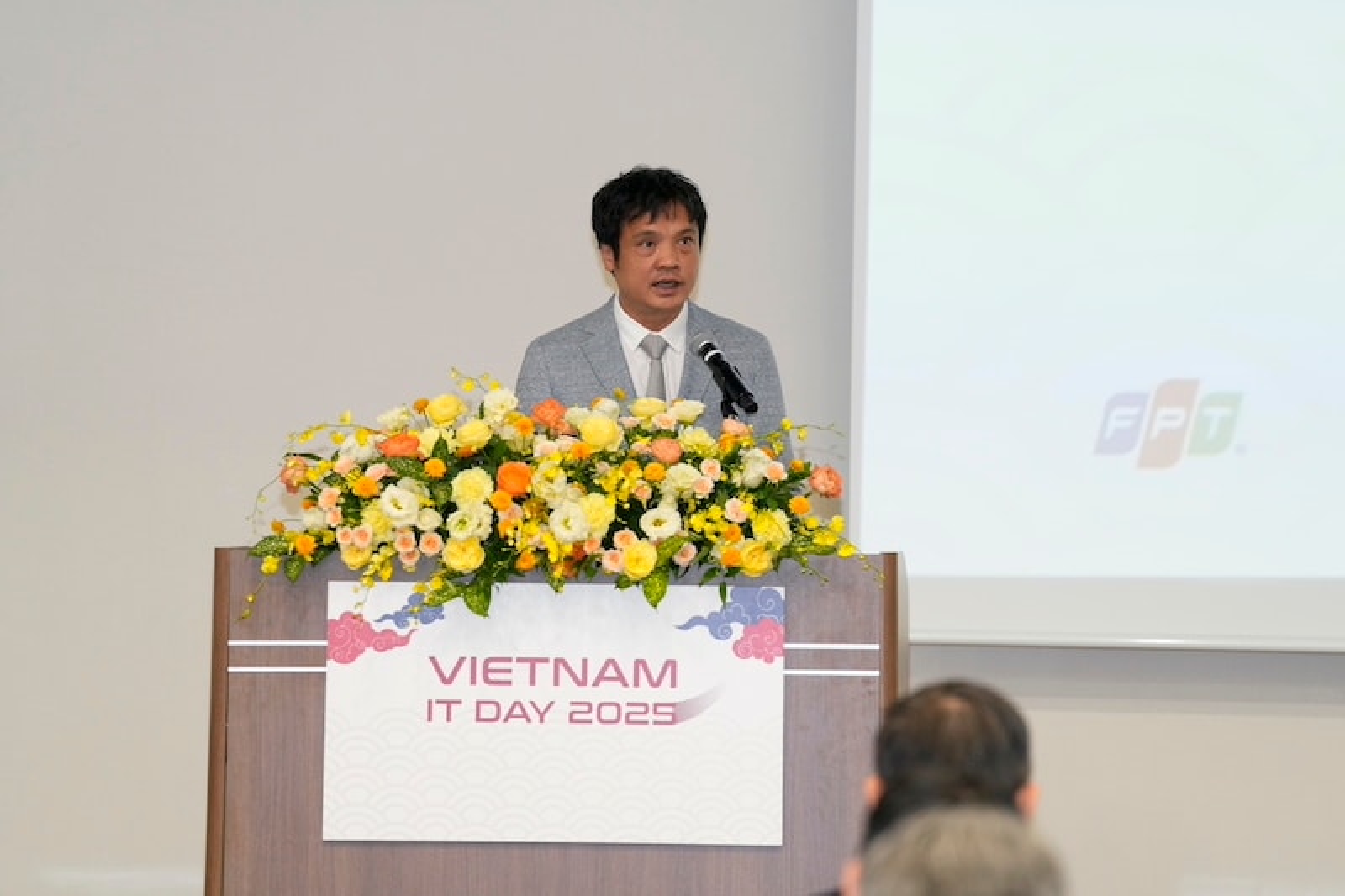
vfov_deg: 6.9
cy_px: 448
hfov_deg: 10.3
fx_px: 7470
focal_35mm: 200
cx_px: 672
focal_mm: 200
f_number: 4
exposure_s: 1/160
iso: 2000
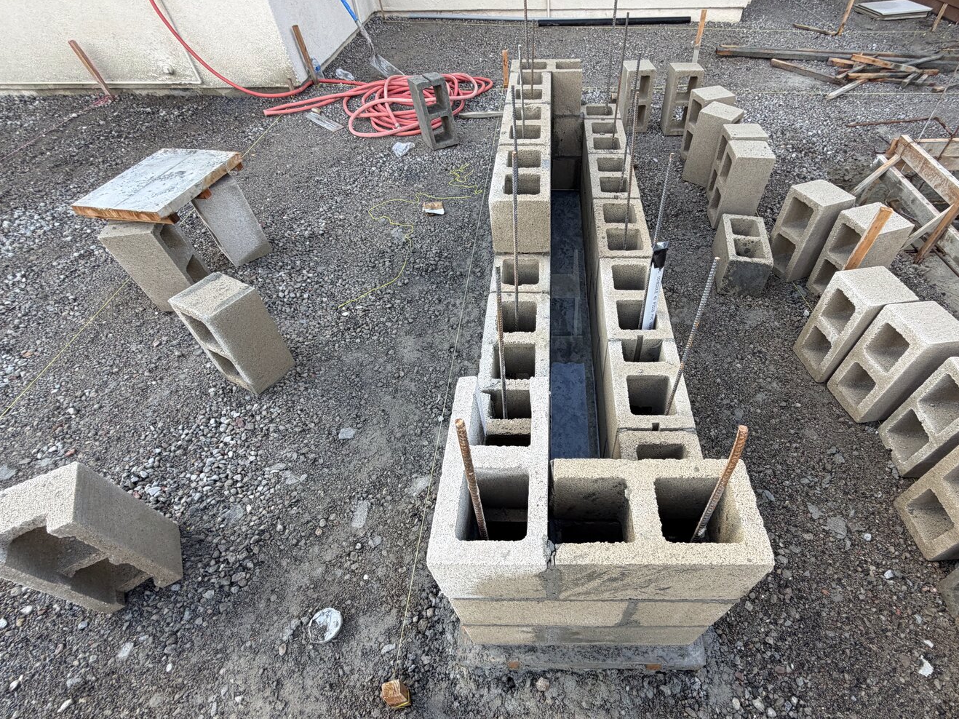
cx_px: 553
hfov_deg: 90.4
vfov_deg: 74.6
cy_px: 387
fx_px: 471
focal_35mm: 17
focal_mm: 2.22
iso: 40
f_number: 2.2
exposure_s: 1/174
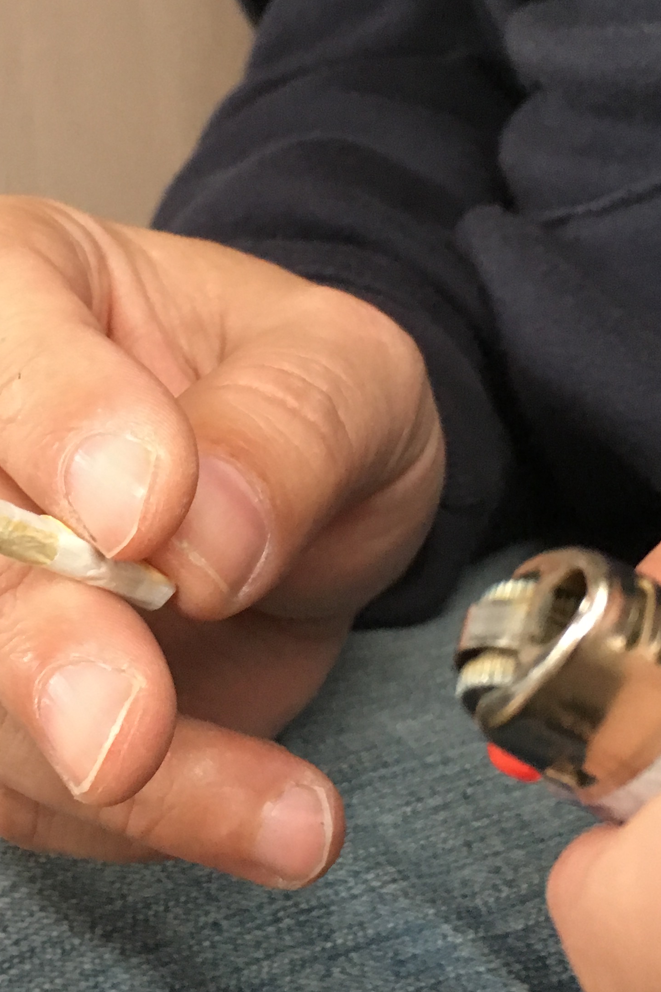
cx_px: 167
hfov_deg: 23.9
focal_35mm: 56
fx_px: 1542
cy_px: 402
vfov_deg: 35.5
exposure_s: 1/30
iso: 200
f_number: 2.2
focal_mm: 4.15
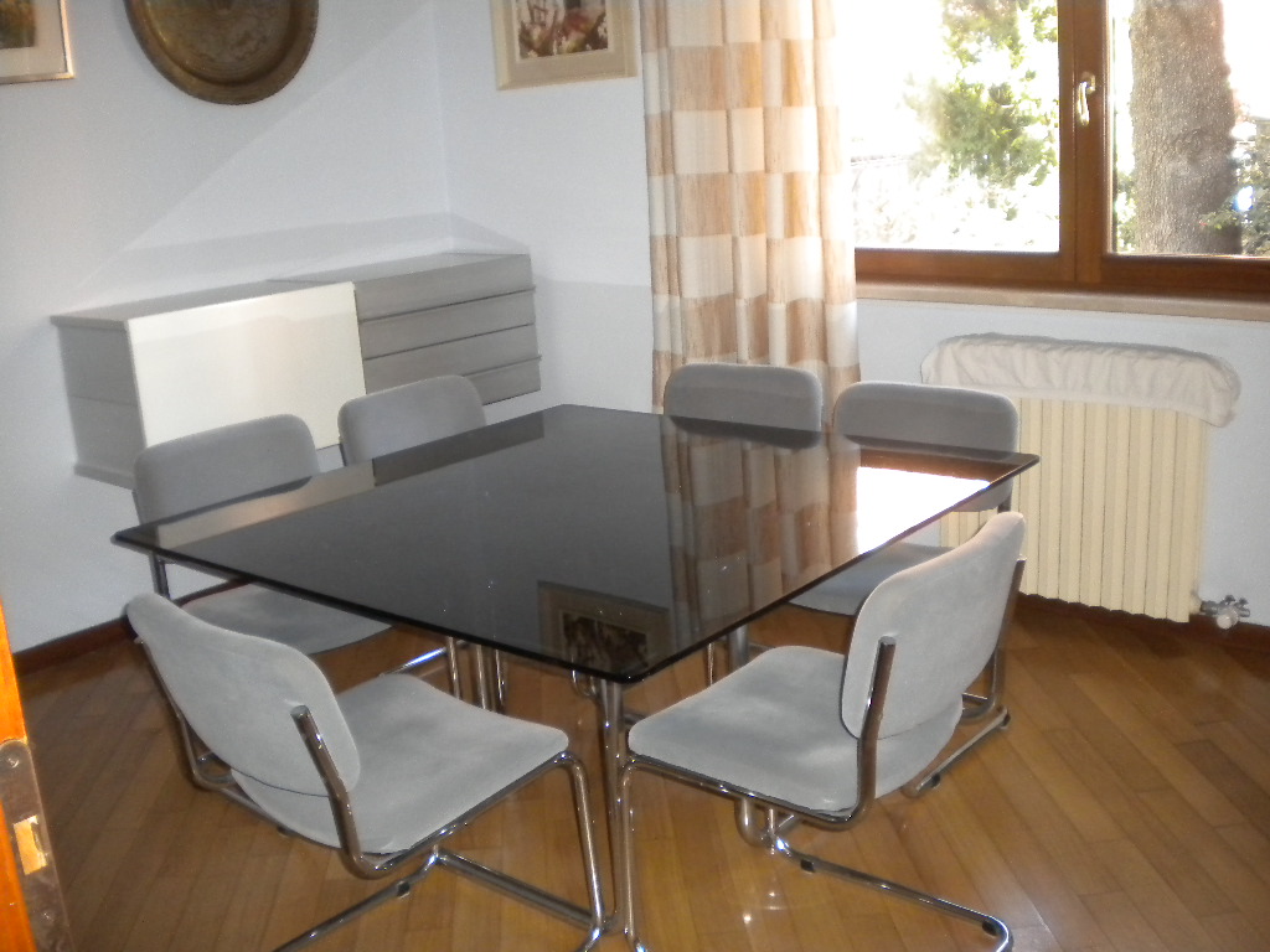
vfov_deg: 40.7
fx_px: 1284
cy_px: 476
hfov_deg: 52.6
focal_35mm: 35
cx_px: 635
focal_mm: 6.3
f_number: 3.1
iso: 400
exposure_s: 1/30
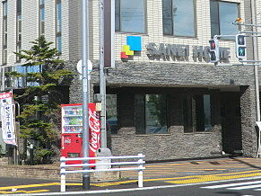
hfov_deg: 22.2
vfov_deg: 16.4
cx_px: 163
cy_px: -5
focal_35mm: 88
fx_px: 663
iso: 80
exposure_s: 1/1000
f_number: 3.8
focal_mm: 7.1
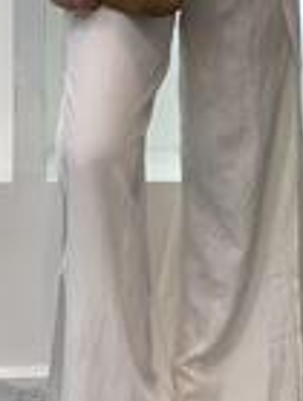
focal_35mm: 154
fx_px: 1789
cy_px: -7
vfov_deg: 12.6
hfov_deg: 9.7
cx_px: 156
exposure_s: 1/100
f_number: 2
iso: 80
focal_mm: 6
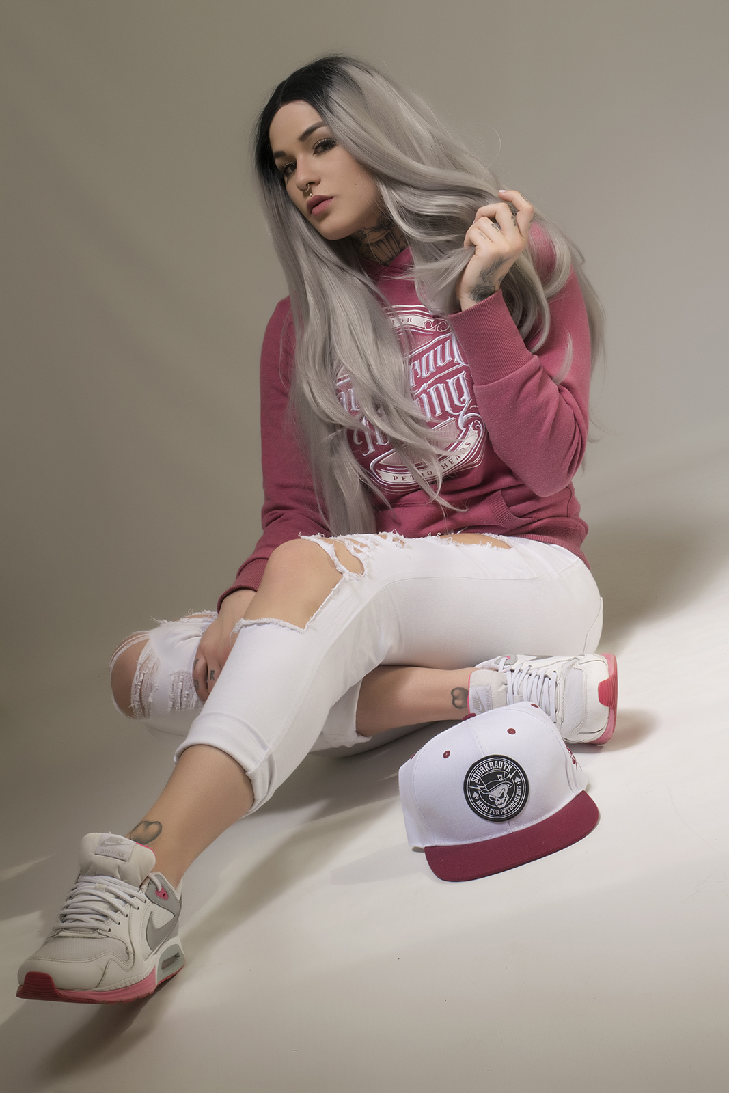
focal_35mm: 60
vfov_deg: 33.4
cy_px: 546
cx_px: 364
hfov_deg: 22.6
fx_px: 1822
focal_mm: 40
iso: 200
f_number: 14
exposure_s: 1/60
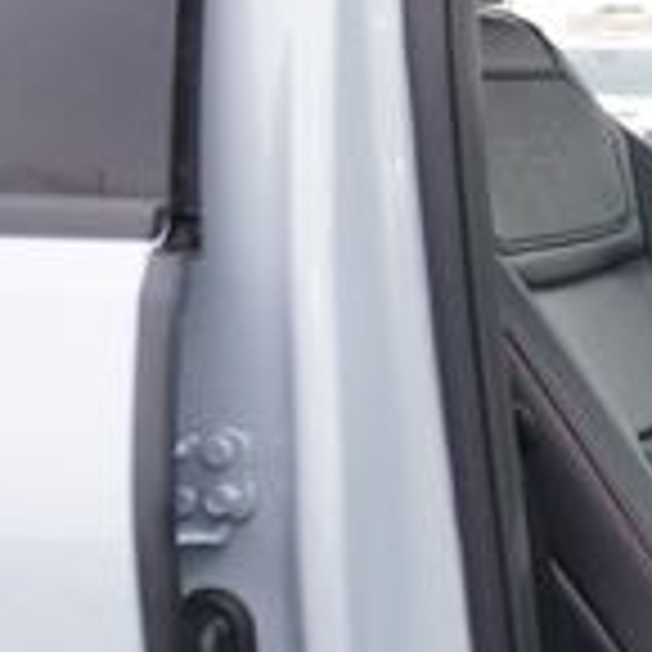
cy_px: 472
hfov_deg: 15.8
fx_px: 1918
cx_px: 1250
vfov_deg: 19.2
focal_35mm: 90
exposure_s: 1/160
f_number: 4
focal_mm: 16
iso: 1600
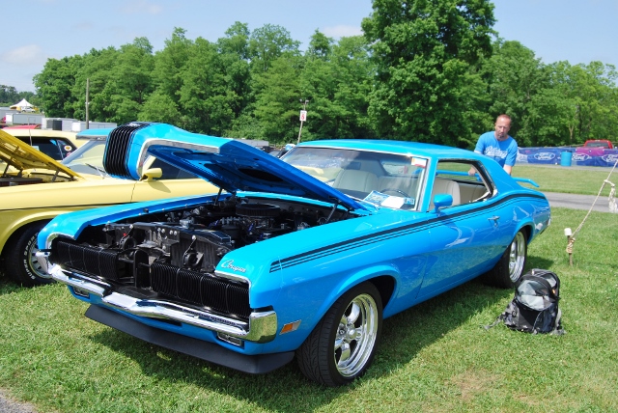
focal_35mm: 36
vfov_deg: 36.9
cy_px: 206
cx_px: 309
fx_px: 619
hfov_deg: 53.1
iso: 100
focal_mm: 24
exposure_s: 1/250
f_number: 8
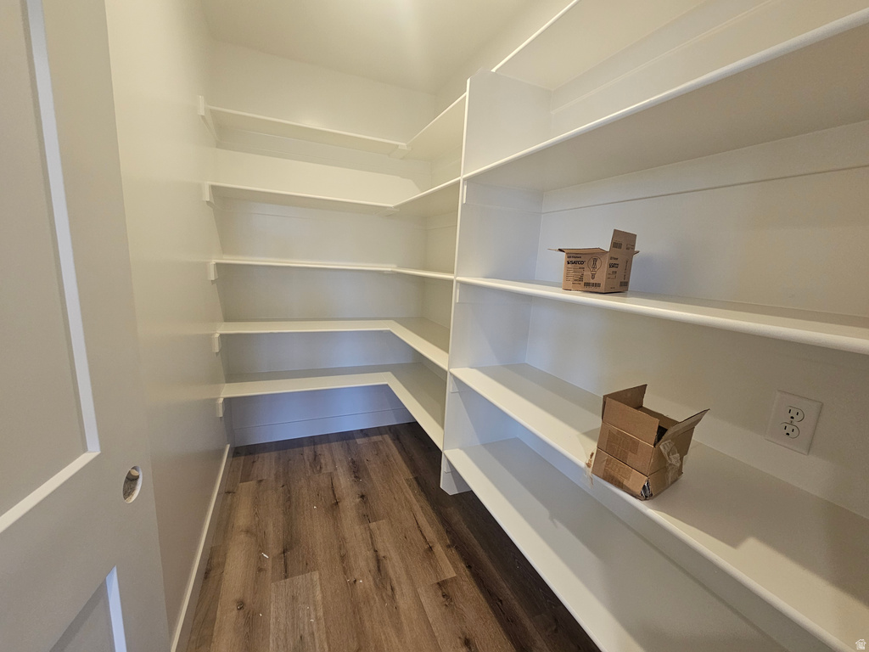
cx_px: 434
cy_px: 326
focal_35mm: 13
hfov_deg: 106.2
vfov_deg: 89.9
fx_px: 326
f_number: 2.2
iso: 200
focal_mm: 2.2
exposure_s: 1/60
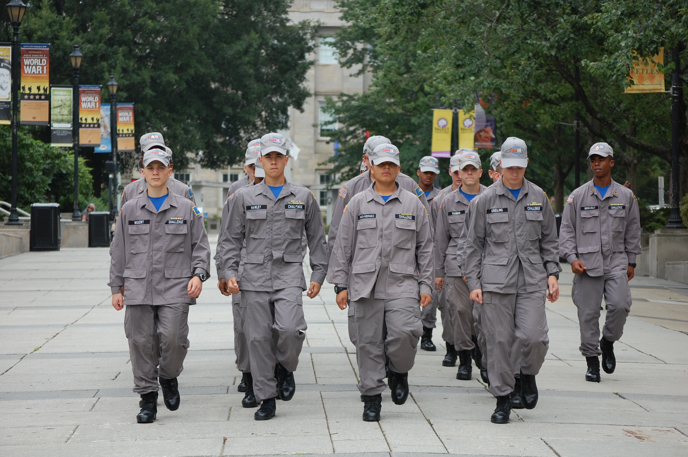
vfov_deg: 11.4
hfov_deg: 17.1
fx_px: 2291
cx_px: 344
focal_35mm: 120
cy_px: 228
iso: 280
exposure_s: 1/500
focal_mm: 80
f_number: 5.6
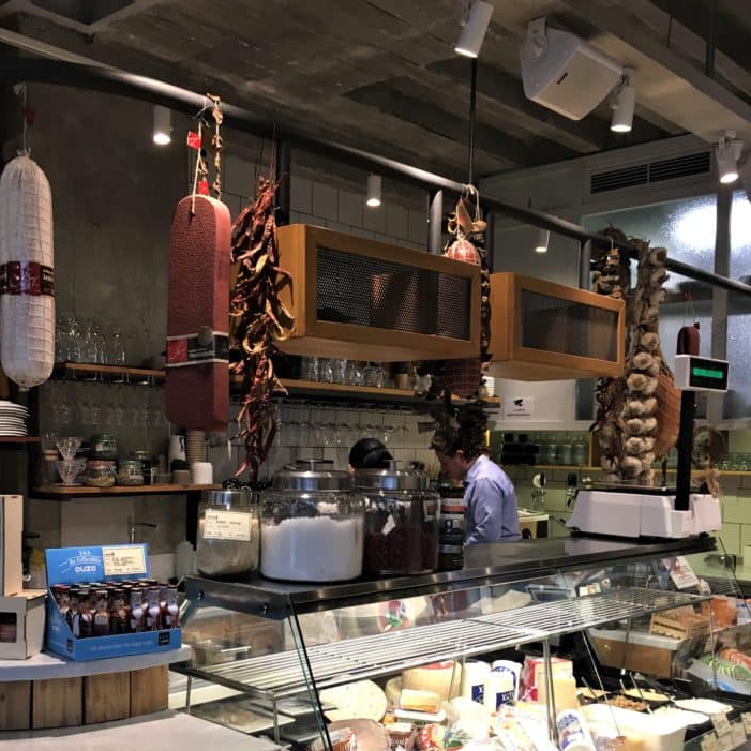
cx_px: 325
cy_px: 494
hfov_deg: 42.7
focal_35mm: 39
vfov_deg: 42.3
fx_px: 957
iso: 64
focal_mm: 4.15
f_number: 2.2
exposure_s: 1/33
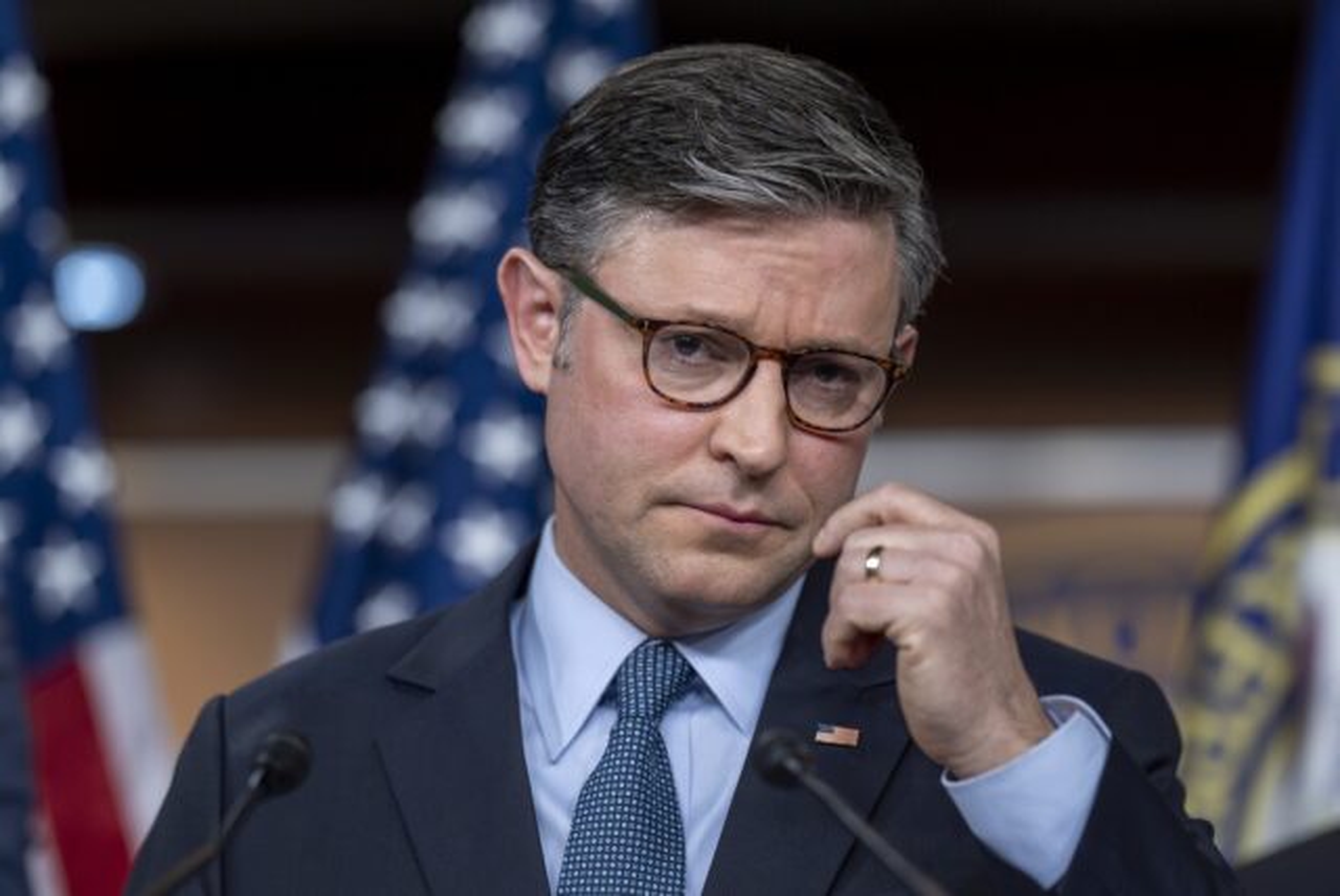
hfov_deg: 10.2
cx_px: 670
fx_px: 7526
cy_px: 448
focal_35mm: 202
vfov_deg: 6.8
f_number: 2
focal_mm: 135
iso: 1000
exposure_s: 1/500
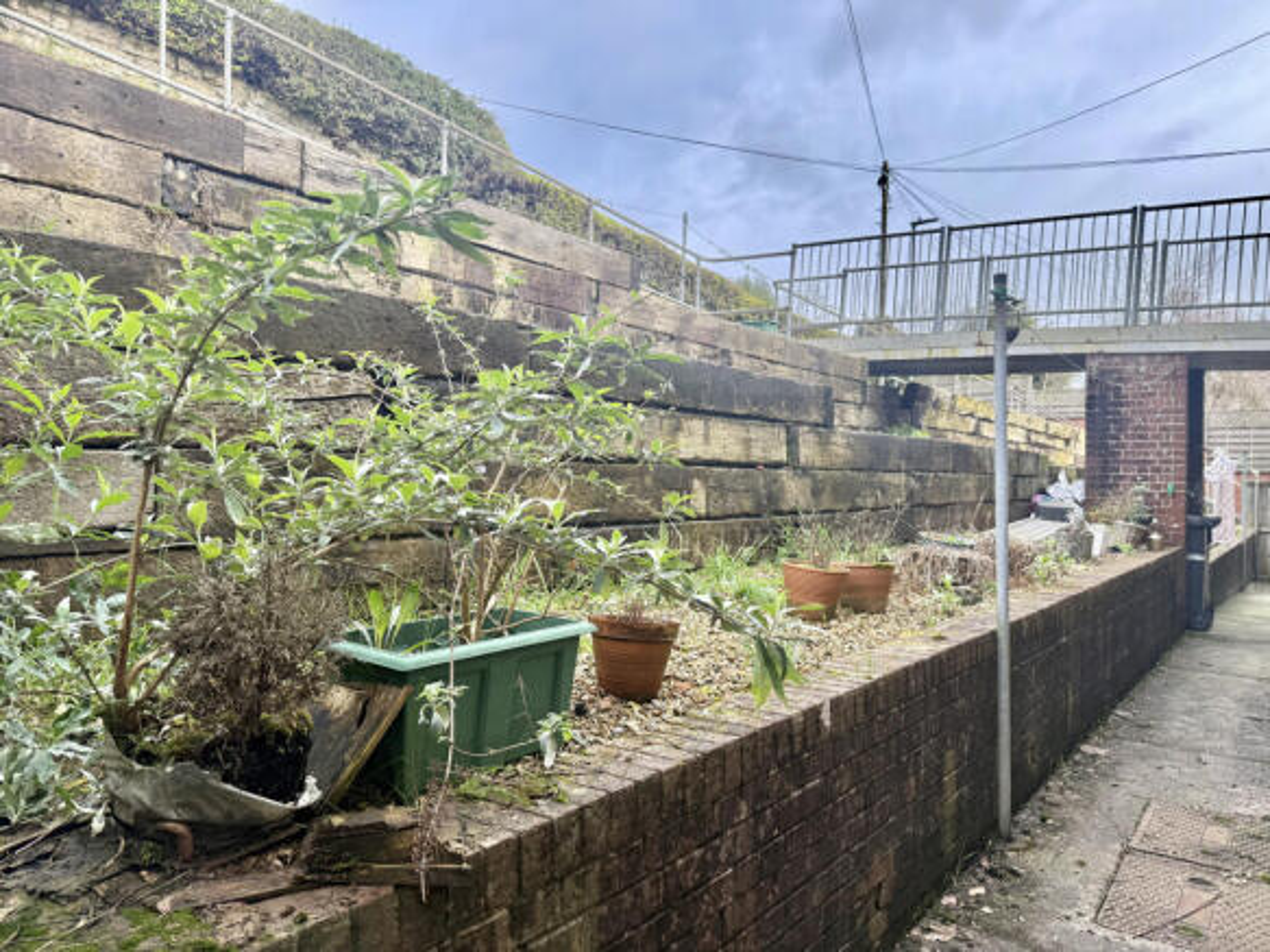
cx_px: 635
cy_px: 476
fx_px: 880
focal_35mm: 24
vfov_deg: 56.8
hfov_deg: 71.6
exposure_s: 1/979
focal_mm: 6.76
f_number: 1.78
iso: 100
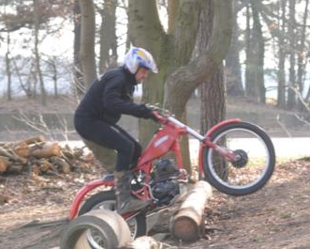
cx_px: 199
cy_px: 140
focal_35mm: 156
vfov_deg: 9.9
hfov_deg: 12.3
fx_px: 1432
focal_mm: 110
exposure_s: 1/100
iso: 250
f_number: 6.3
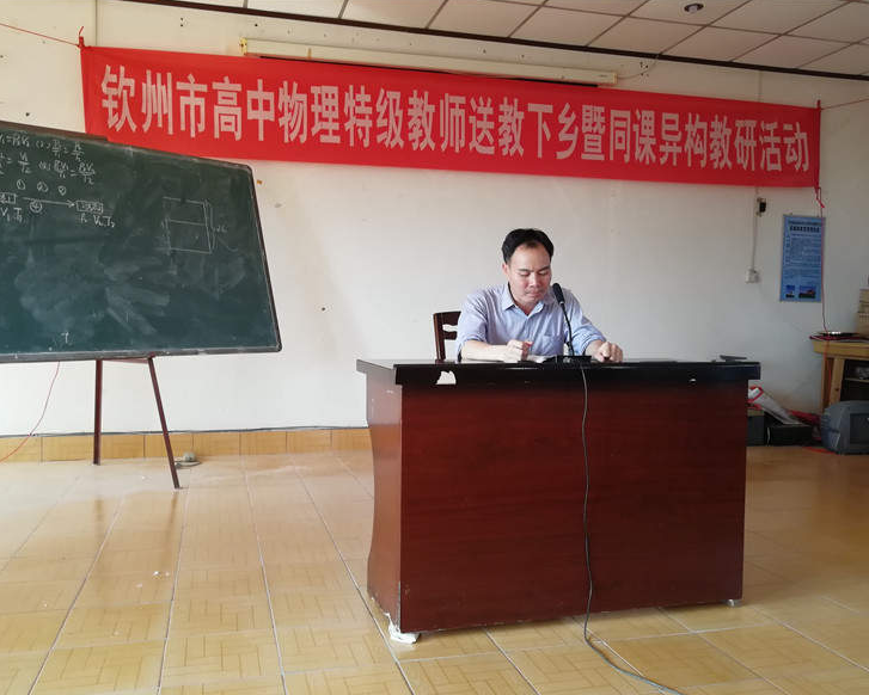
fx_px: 746
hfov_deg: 60.4
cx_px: 420
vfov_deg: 50.0
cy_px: 356
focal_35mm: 29
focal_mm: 3.83
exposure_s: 1/60
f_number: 1.8
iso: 125
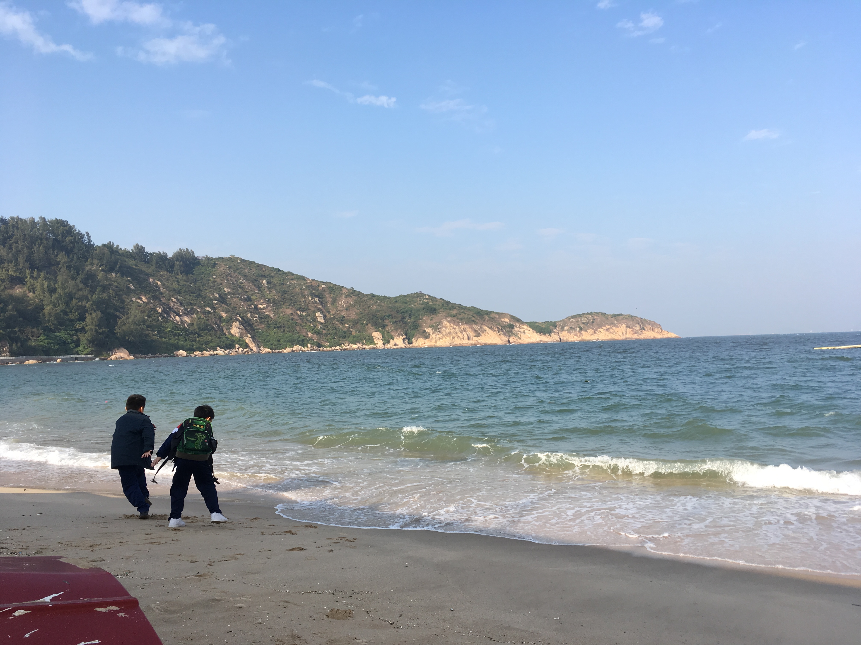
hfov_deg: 61.7
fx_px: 721
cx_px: 430
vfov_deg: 48.2
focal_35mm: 29
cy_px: 322
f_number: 2.2
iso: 25
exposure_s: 1/777
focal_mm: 4.15
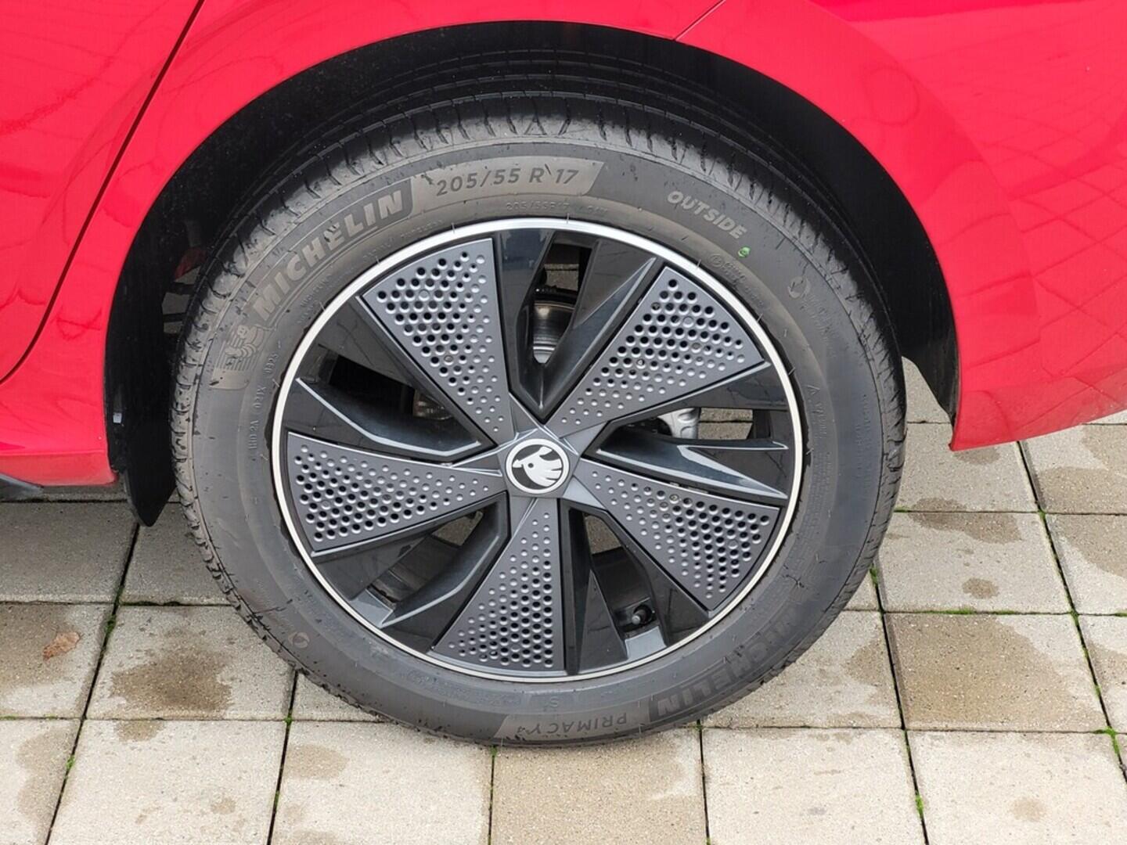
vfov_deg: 19.4
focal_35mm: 76
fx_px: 2474
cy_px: 422
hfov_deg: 25.7
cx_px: 564
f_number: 2.4
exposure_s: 1/50
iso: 80
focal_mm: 7.12
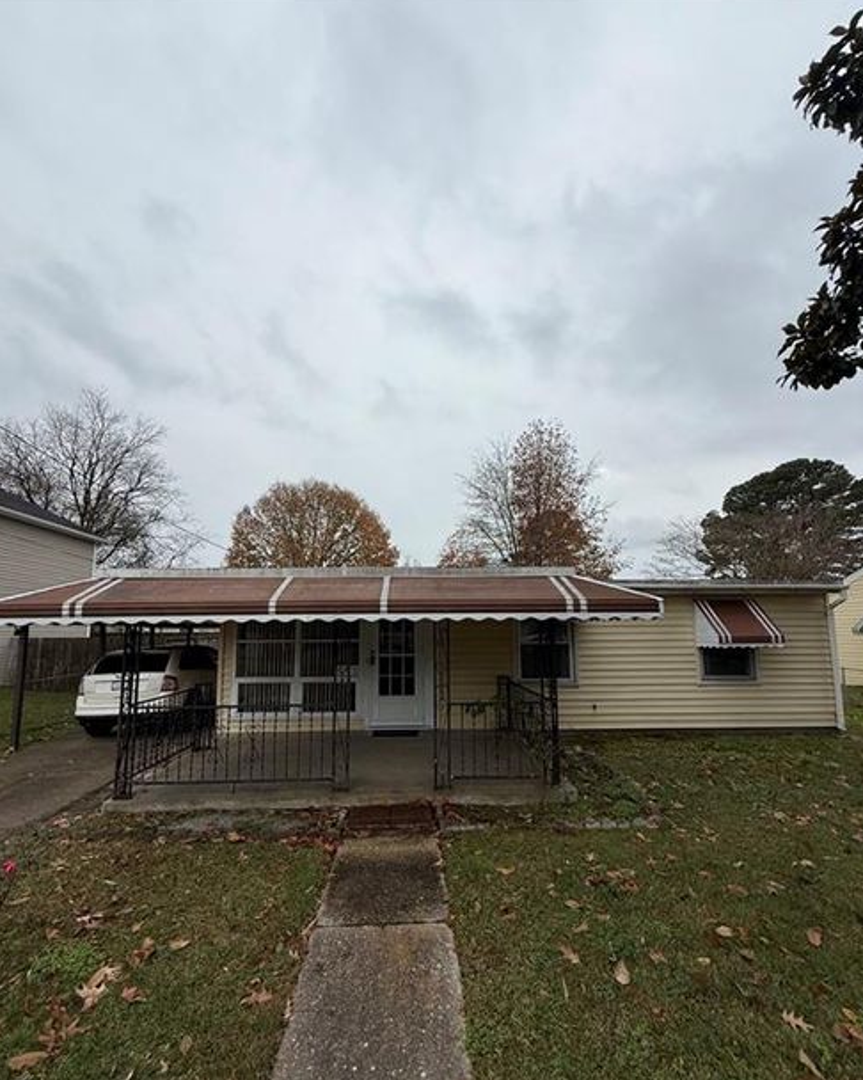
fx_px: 479
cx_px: 426
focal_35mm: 15
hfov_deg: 84.0
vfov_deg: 96.6
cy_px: 582
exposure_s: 1/679
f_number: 2.2
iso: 50
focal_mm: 2.22
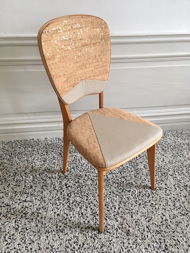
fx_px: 212
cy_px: 126
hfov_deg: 48.2
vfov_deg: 61.7
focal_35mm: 29
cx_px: 95
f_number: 2.2
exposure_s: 1/33
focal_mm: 4.15
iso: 160
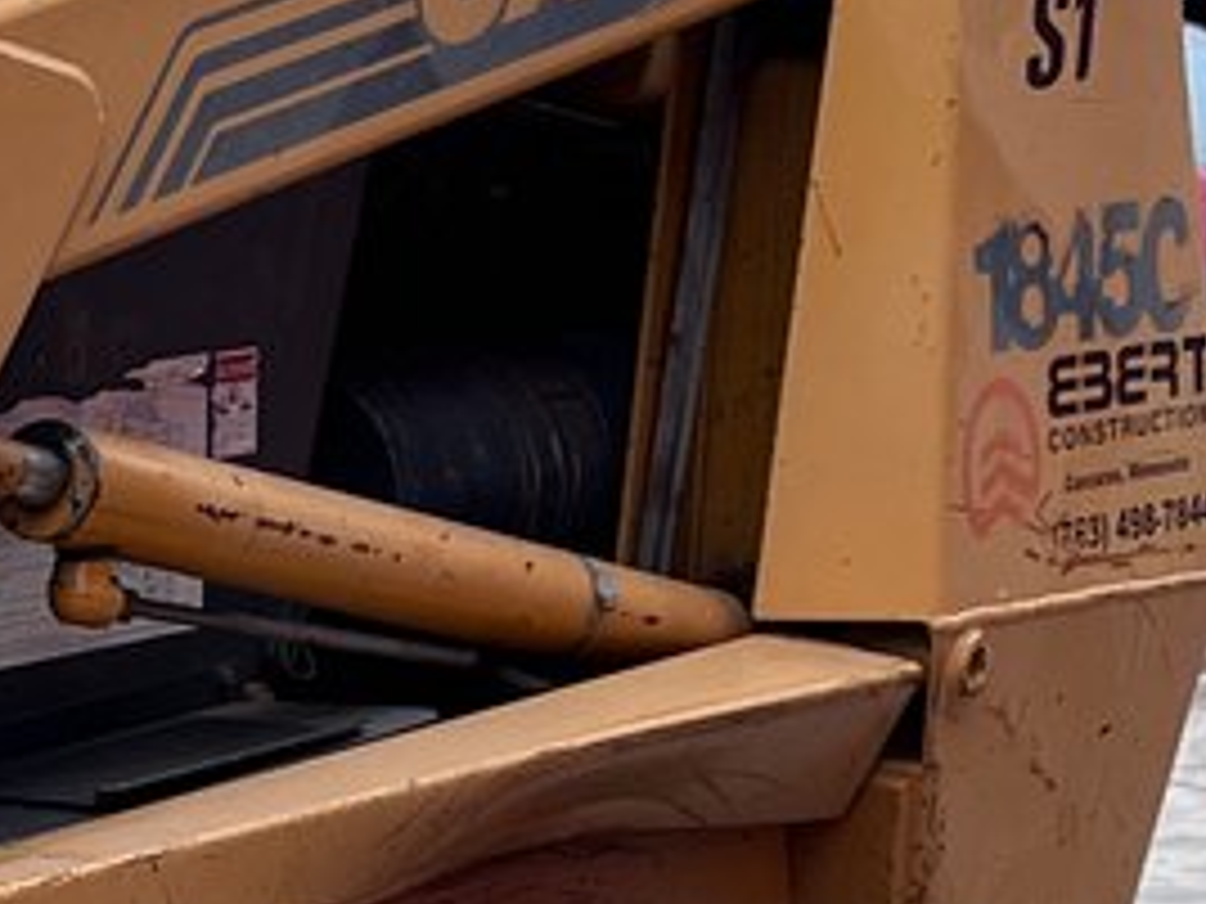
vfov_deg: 9.8
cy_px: 1280
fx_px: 5121
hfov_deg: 11.8
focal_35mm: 147
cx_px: -1289
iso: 64
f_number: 1.6
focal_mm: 5.1
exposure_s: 1/172
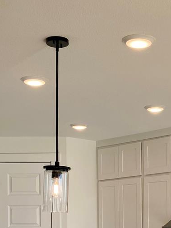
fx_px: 521
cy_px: 229
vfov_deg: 23.6
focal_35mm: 79
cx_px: 146
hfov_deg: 18.4
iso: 32
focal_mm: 4.25
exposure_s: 1/411
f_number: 1.8
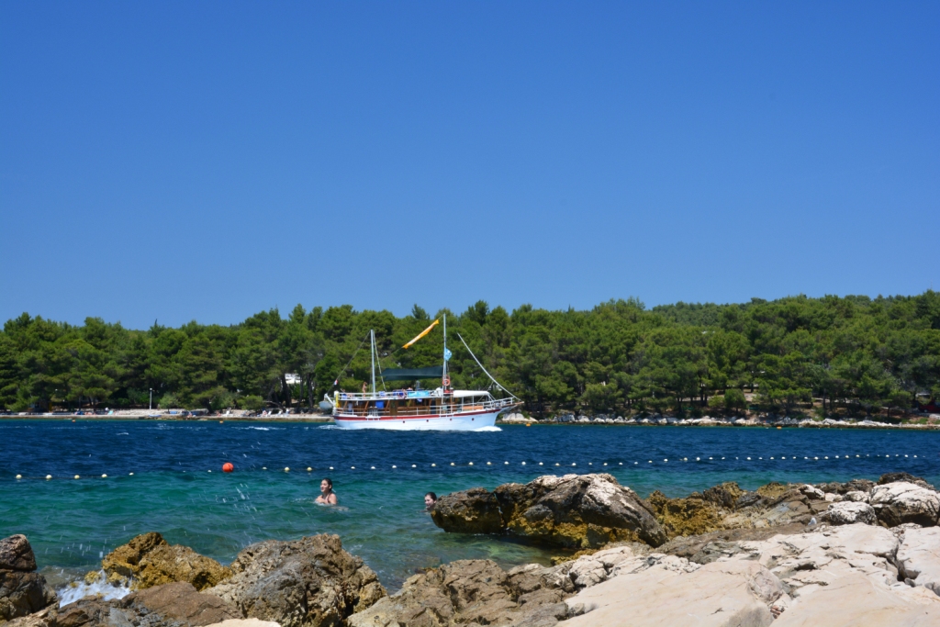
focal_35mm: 48
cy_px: 314
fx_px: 1253
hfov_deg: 41.1
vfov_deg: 28.1
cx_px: 470
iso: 250
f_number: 16
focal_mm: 32
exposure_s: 1/60
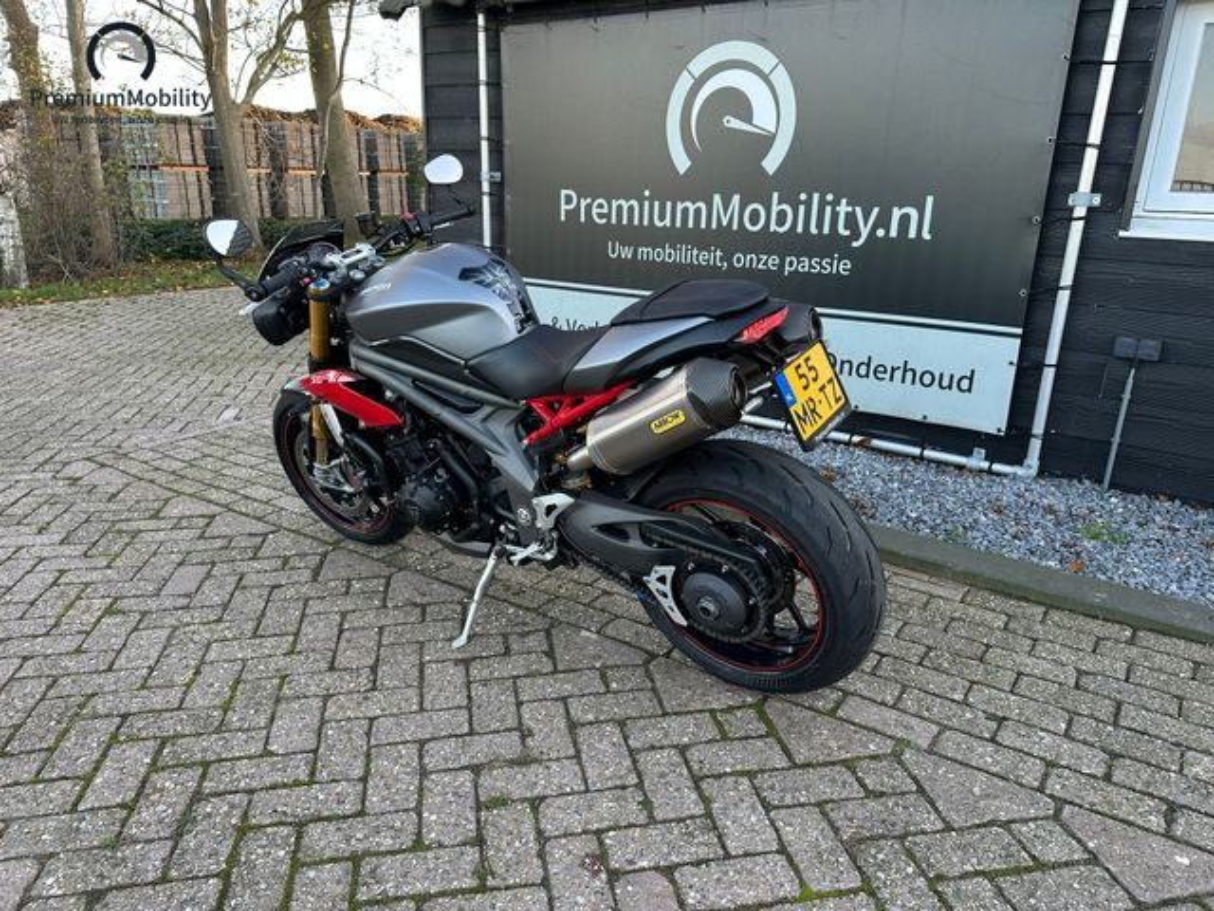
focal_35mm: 24
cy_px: 456
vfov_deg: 56.8
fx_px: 842
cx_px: 607
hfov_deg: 71.6
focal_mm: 6.86
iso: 64
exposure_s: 1/121
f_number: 1.78
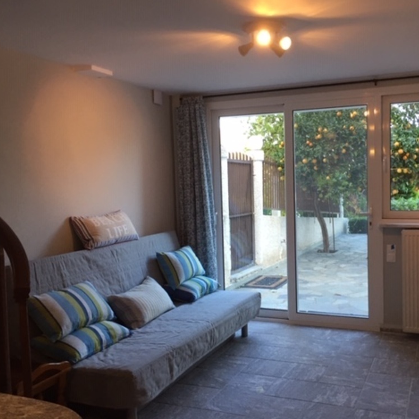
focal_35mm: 35
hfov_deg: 46.8
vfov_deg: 47.2
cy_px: 212
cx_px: 260
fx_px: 479
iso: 50
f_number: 2.2
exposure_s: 1/33
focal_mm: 4.15
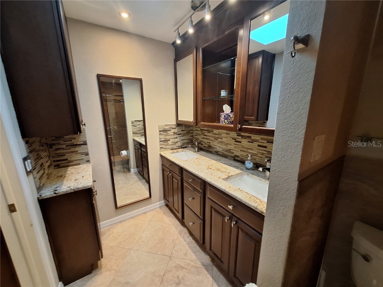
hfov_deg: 106.2
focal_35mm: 13
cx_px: 192
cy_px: 144
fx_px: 144
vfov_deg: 89.9
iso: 160
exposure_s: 1/24
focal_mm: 1.74
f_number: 2.2
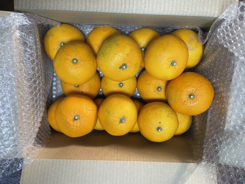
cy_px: 92
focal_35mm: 26
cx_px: 122
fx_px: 184
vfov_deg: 53.1
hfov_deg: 67.3
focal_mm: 4.2
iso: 80
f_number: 1.6
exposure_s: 1/120
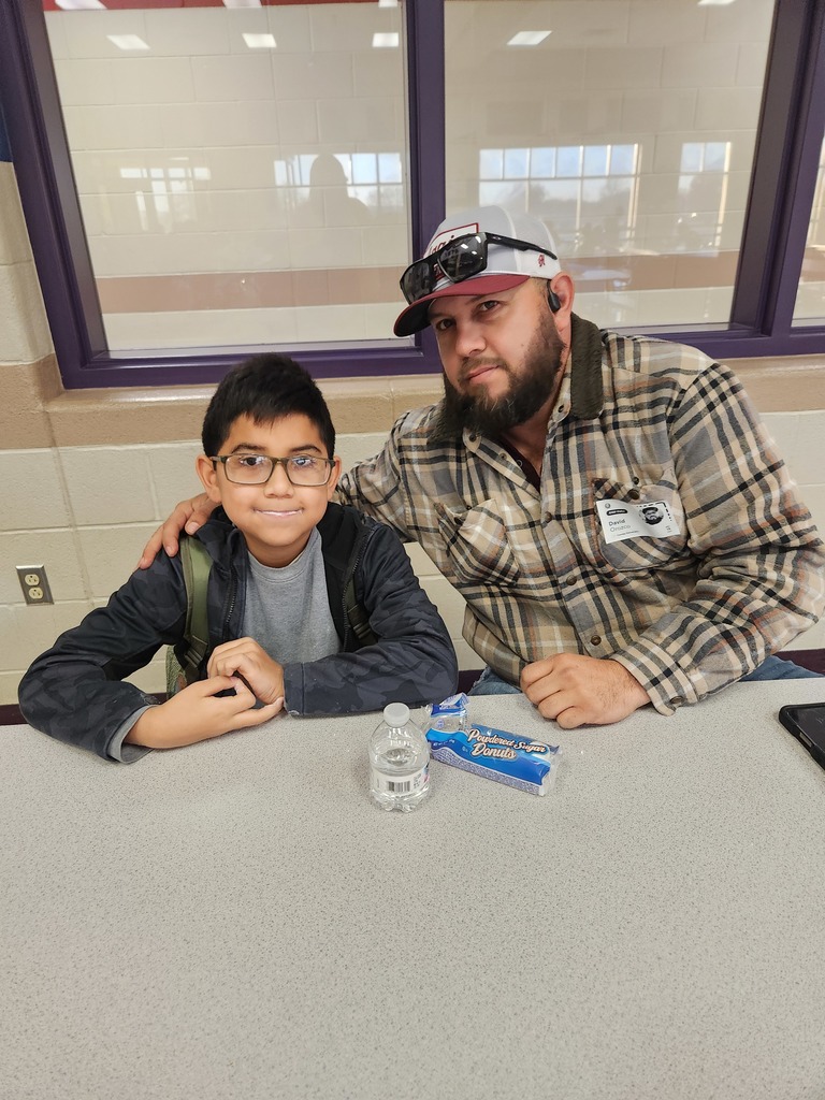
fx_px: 731
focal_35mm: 23
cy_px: 550
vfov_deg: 73.9
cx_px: 412
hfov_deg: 58.9
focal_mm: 5.4
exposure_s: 1/120
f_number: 1.8
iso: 640
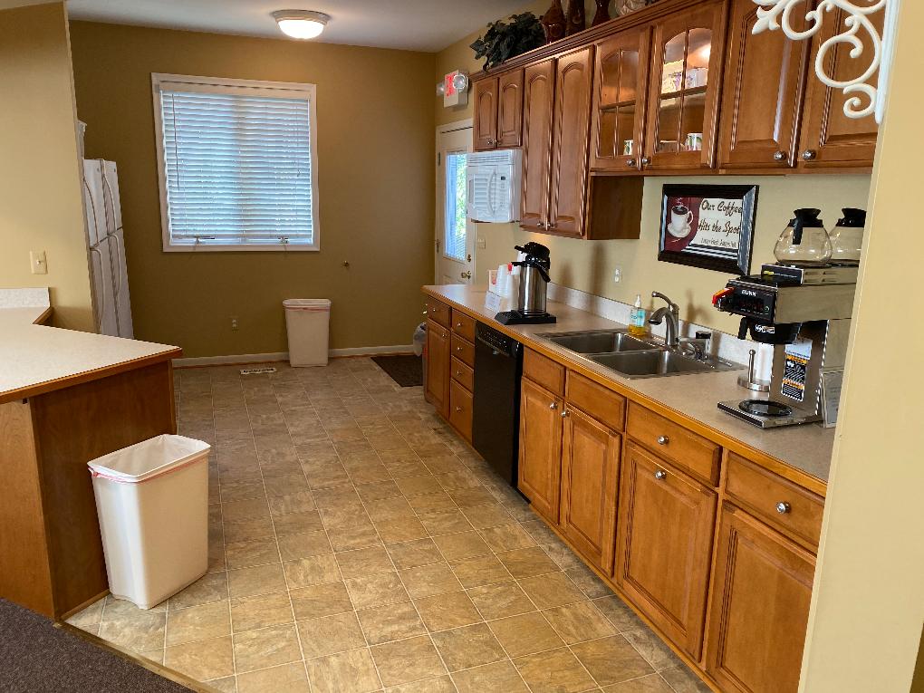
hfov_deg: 67.3
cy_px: 346
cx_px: 462
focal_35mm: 26
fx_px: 694
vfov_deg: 53.1
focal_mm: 4.25
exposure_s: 1/60
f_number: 1.8
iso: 160
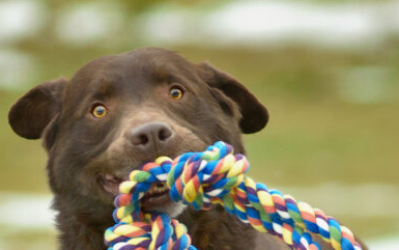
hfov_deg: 3.9
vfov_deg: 2.4
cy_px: 348
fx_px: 5896
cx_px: 210
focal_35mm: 542
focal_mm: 200
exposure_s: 1/1250
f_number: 3.5
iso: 800
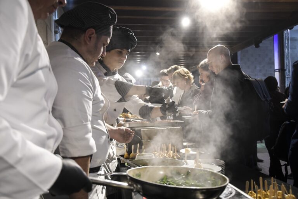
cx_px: 149
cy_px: 100
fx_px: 273
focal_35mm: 33
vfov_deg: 40.0
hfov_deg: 57.2
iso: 3200
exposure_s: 1/200
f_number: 3.2
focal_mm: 22
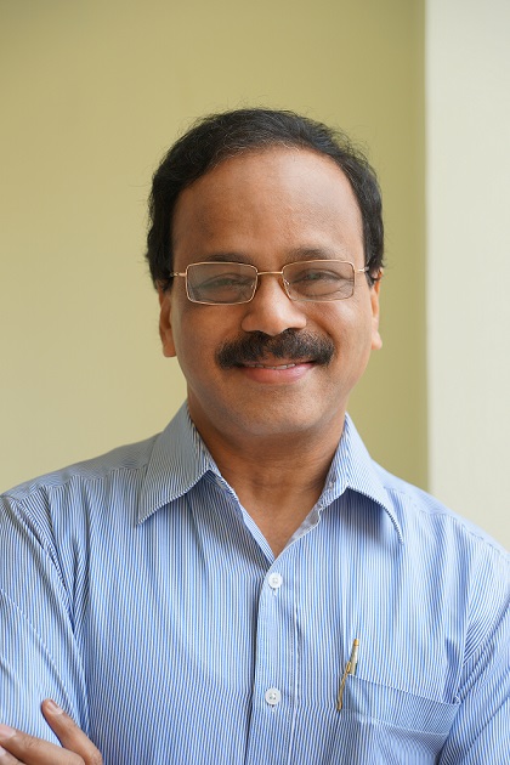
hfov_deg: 18.2
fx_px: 1594
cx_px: 255
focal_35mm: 75
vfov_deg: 27.0
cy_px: 382
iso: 320
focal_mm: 75
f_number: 4
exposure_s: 1/200
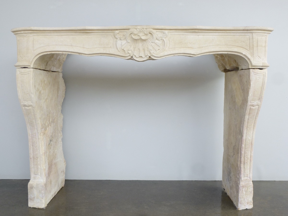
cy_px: 108
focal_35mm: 33
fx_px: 275
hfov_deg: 55.4
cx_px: 144
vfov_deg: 42.9
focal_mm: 5.9
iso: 100
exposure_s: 1/160
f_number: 3.6
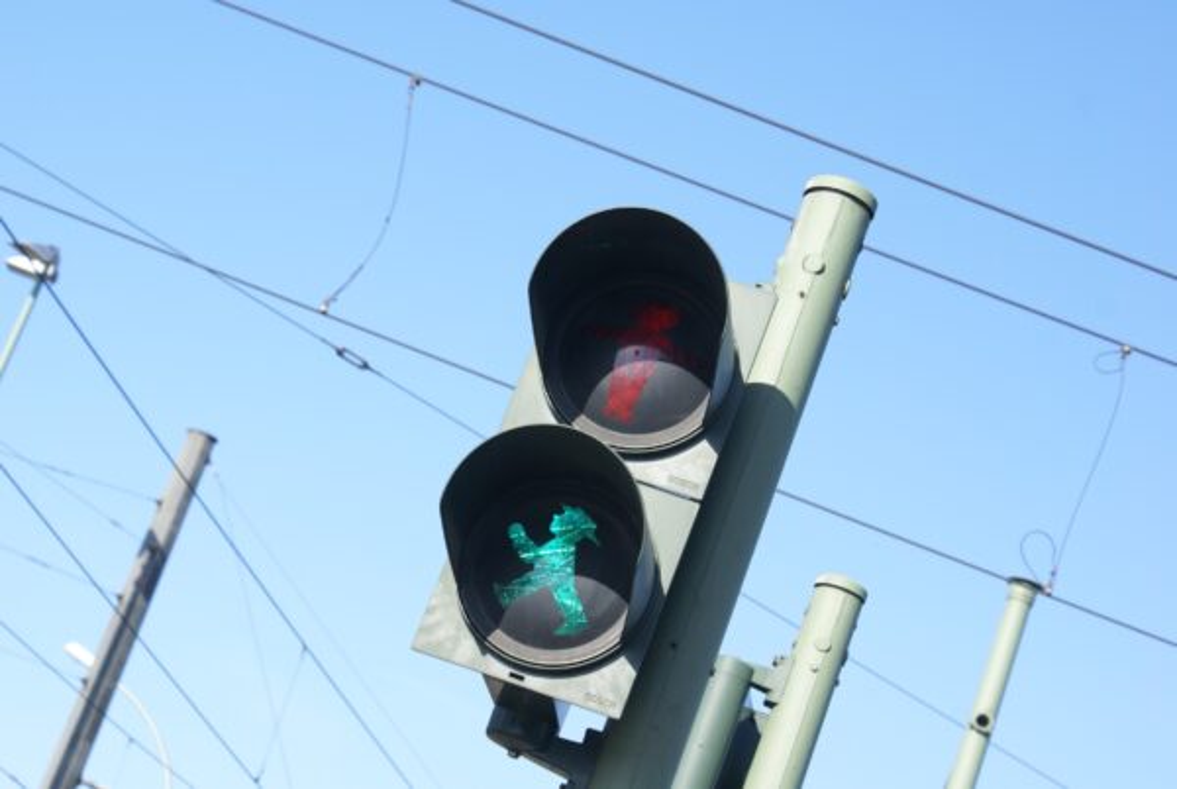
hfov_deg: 22.6
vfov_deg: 15.2
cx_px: 588
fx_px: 2947
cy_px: 394
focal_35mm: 90
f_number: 7.1
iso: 100
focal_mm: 60
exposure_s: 1/160
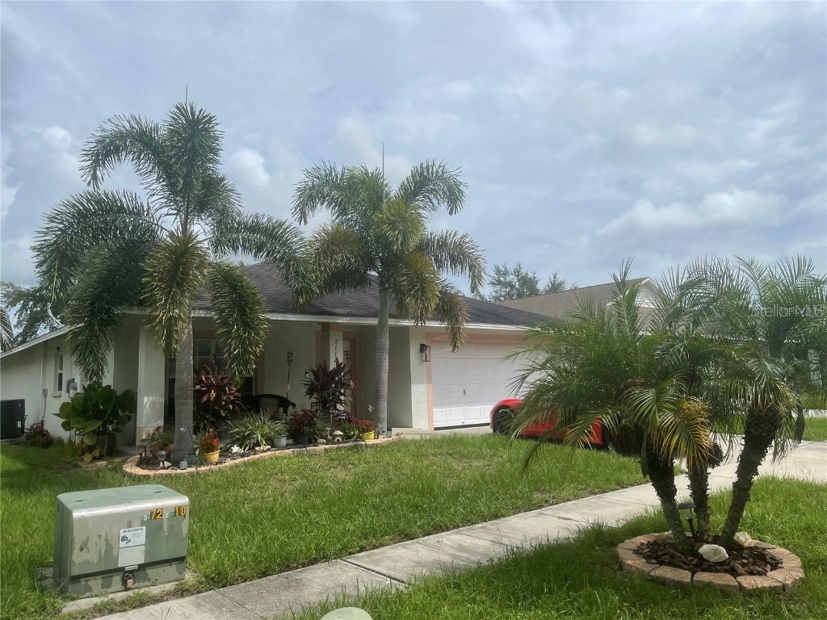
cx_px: 414
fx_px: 621
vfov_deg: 53.1
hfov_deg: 67.3
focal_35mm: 26
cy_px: 310
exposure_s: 1/6494
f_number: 1.6
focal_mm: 4.2
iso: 32
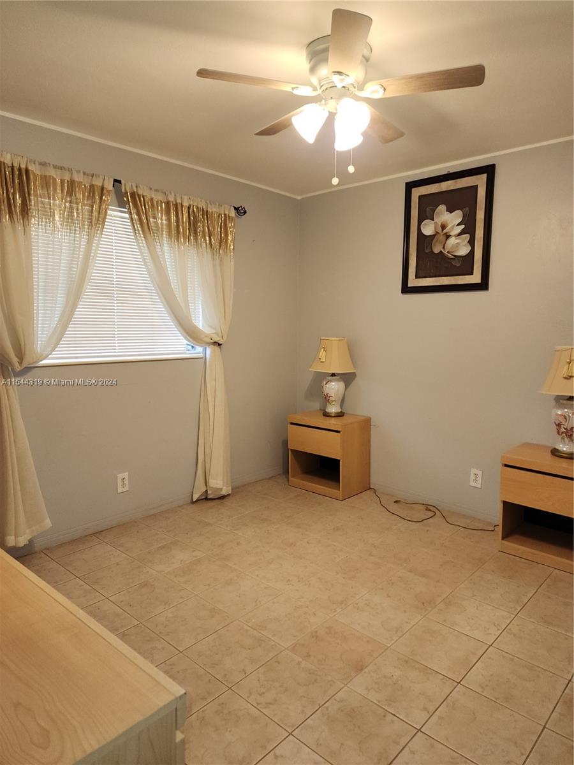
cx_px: 287
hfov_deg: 58.9
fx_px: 509
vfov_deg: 73.9
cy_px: 382
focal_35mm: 23
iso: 100
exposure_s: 1/60
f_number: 1.8
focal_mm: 6.4
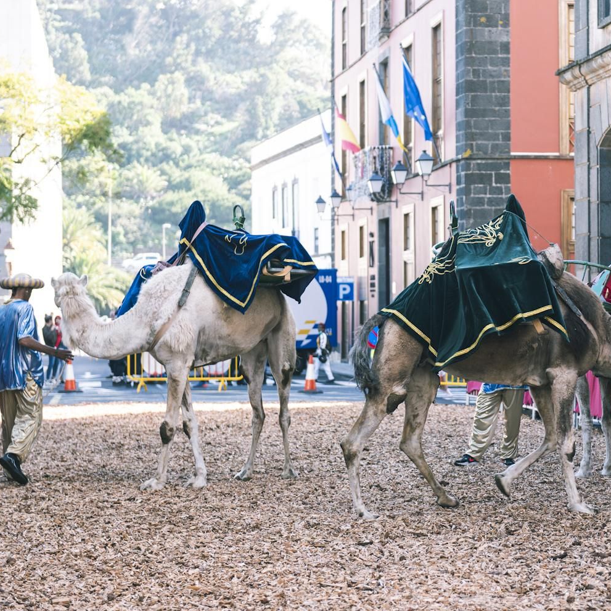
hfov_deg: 19.2
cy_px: 307
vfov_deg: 19.3
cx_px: 427
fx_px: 1797
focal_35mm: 90
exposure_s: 1/250
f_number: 3.2
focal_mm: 70
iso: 160
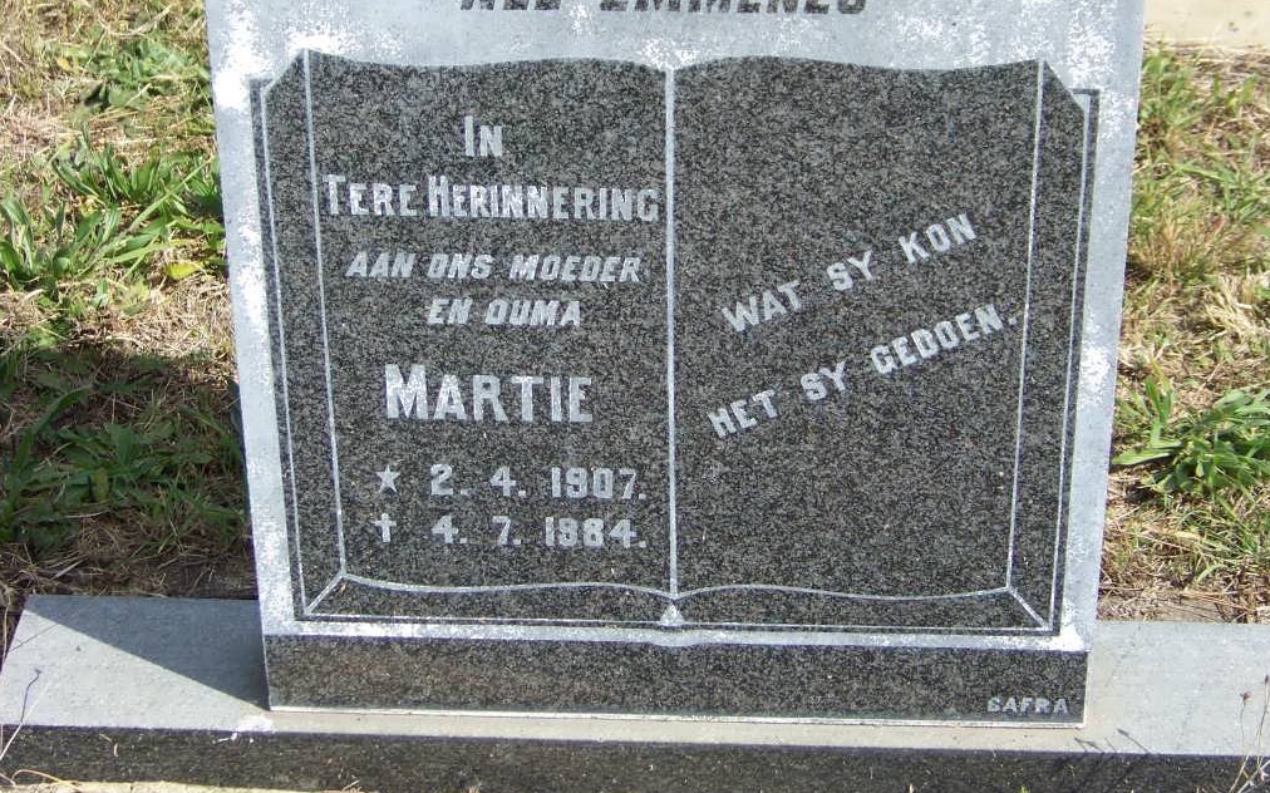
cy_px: 266
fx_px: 3045
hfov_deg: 23.5
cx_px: 732
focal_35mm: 88
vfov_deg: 14.8
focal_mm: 11.7
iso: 64
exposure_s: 1/640
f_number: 3.2
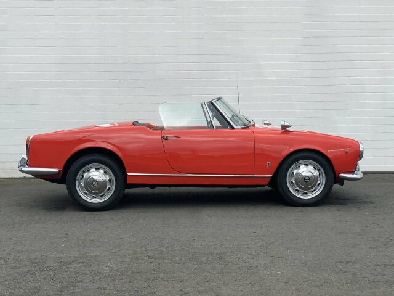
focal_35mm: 52
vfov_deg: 28.0
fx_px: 592
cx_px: 197
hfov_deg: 36.8
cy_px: 148
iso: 16
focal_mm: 6
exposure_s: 1/461
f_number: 2.4
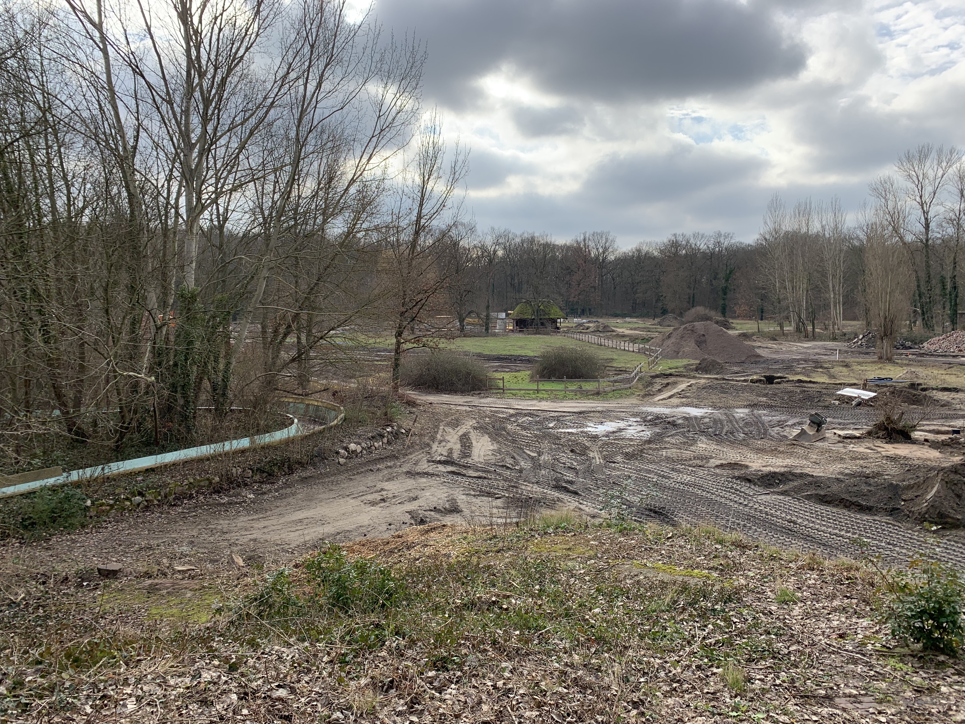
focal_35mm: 26
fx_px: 725
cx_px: 482
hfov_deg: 67.3
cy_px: 362
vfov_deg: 53.1
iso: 25
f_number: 1.8
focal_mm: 4.25
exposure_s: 1/1149
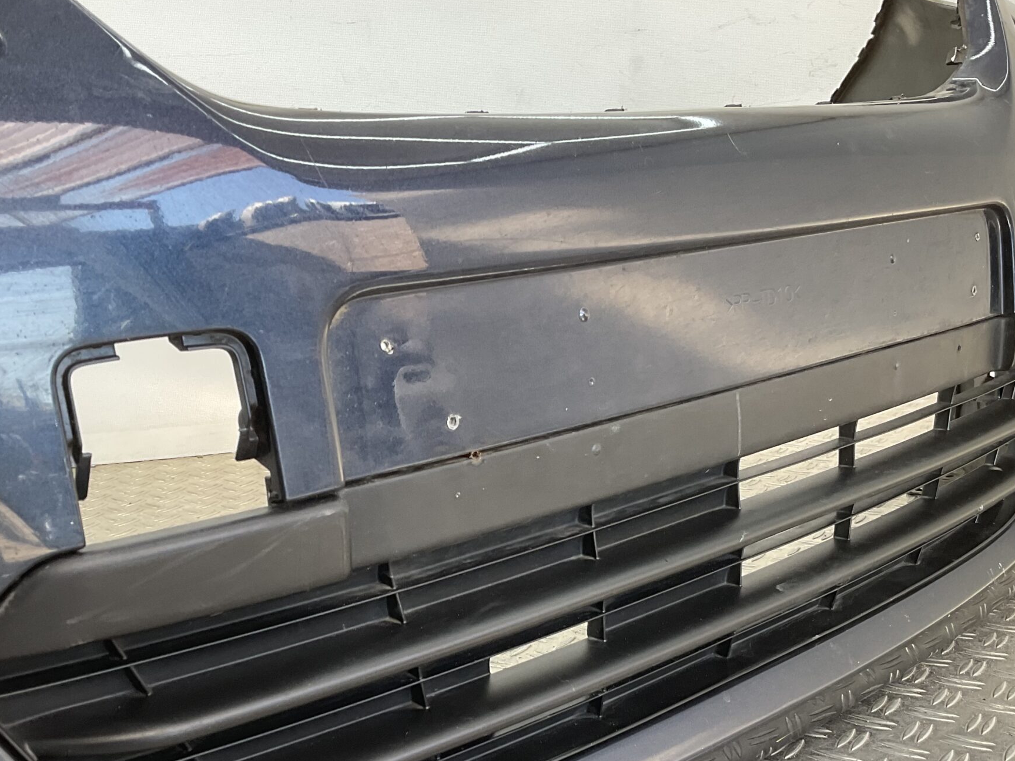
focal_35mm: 43
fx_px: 1261
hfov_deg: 43.8
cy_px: 528
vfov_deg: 33.2
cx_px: 478
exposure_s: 1/120
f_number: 1.8
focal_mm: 3
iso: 40
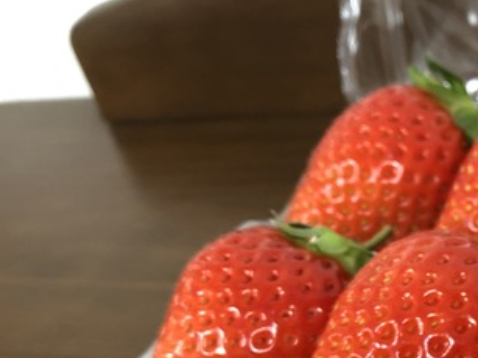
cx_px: 528
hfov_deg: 24.8
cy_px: 450
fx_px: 1008
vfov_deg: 18.9
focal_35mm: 73
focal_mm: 3.99
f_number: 1.8
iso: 40
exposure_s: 1/17
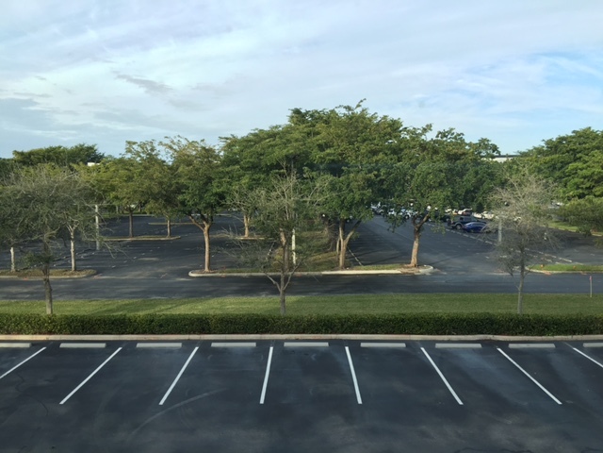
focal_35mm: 29
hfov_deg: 61.7
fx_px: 505
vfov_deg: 48.2
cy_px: 226
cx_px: 302
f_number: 2.2
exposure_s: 1/252
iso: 25
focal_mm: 4.15
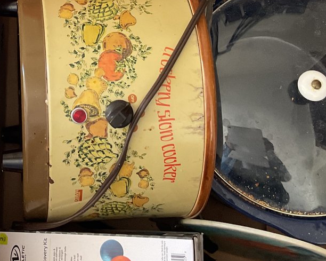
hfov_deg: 26.8
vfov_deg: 21.2
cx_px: 80
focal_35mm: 70
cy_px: 14
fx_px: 675
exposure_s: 1/60
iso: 80
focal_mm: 3
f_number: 1.8
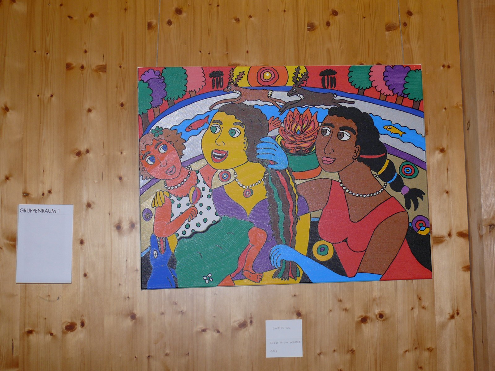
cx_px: 248
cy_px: 186
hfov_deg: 38.9
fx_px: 701
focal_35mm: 49
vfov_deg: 29.7
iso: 100
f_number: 3.2
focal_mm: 9.5
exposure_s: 1/30
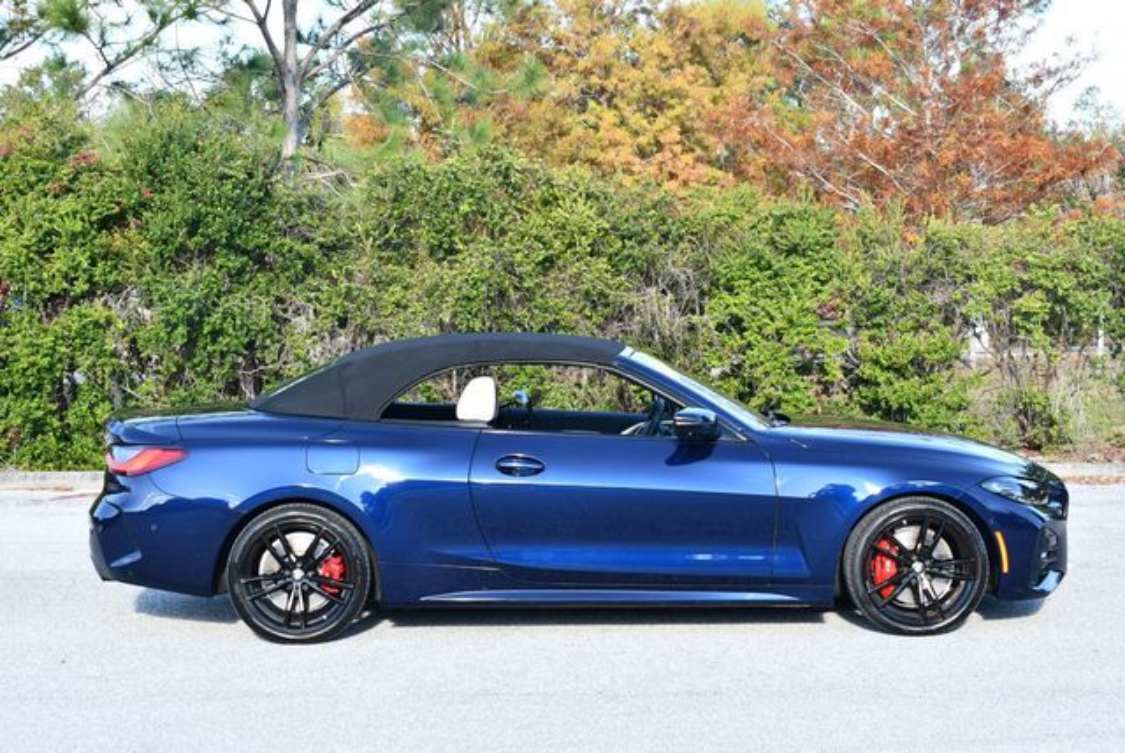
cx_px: 562
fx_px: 2252
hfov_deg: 28.0
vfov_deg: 19.0
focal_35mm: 72
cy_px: 376
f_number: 5.6
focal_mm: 36
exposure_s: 1/250
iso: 360
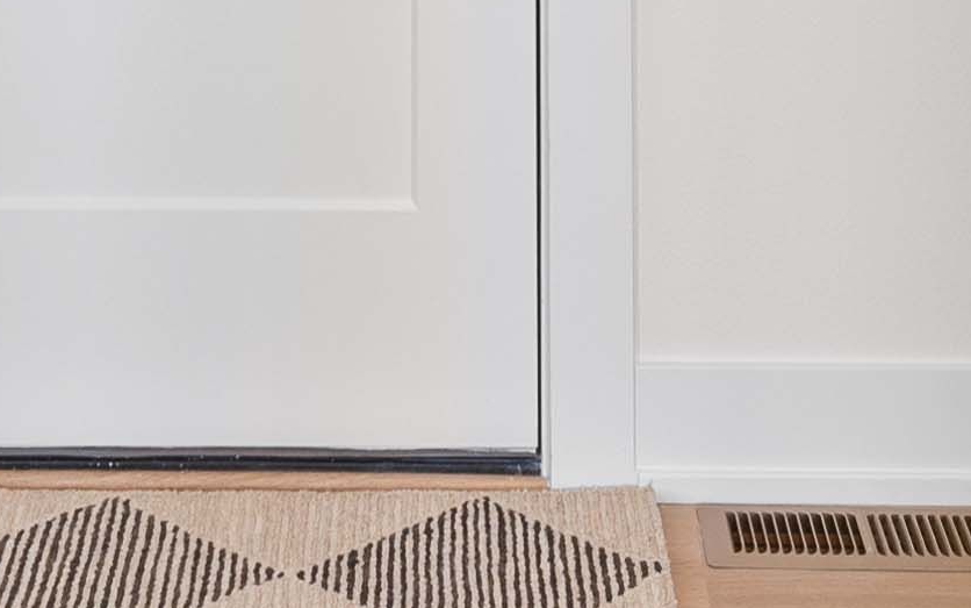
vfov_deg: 10.3
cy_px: -875
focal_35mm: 110
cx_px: 374
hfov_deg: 18.9
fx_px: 2912
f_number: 8
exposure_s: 1/8
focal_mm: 15
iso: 200
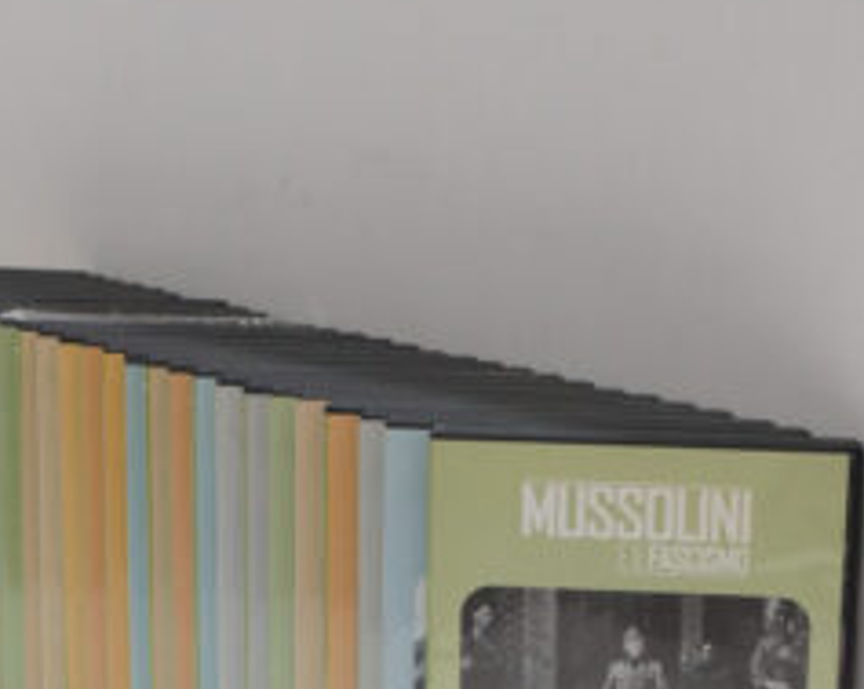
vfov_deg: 28.5
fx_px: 1300
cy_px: 622
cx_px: 354
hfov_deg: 36.7
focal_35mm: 51
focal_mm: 19
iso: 640
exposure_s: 1/60
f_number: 4.5
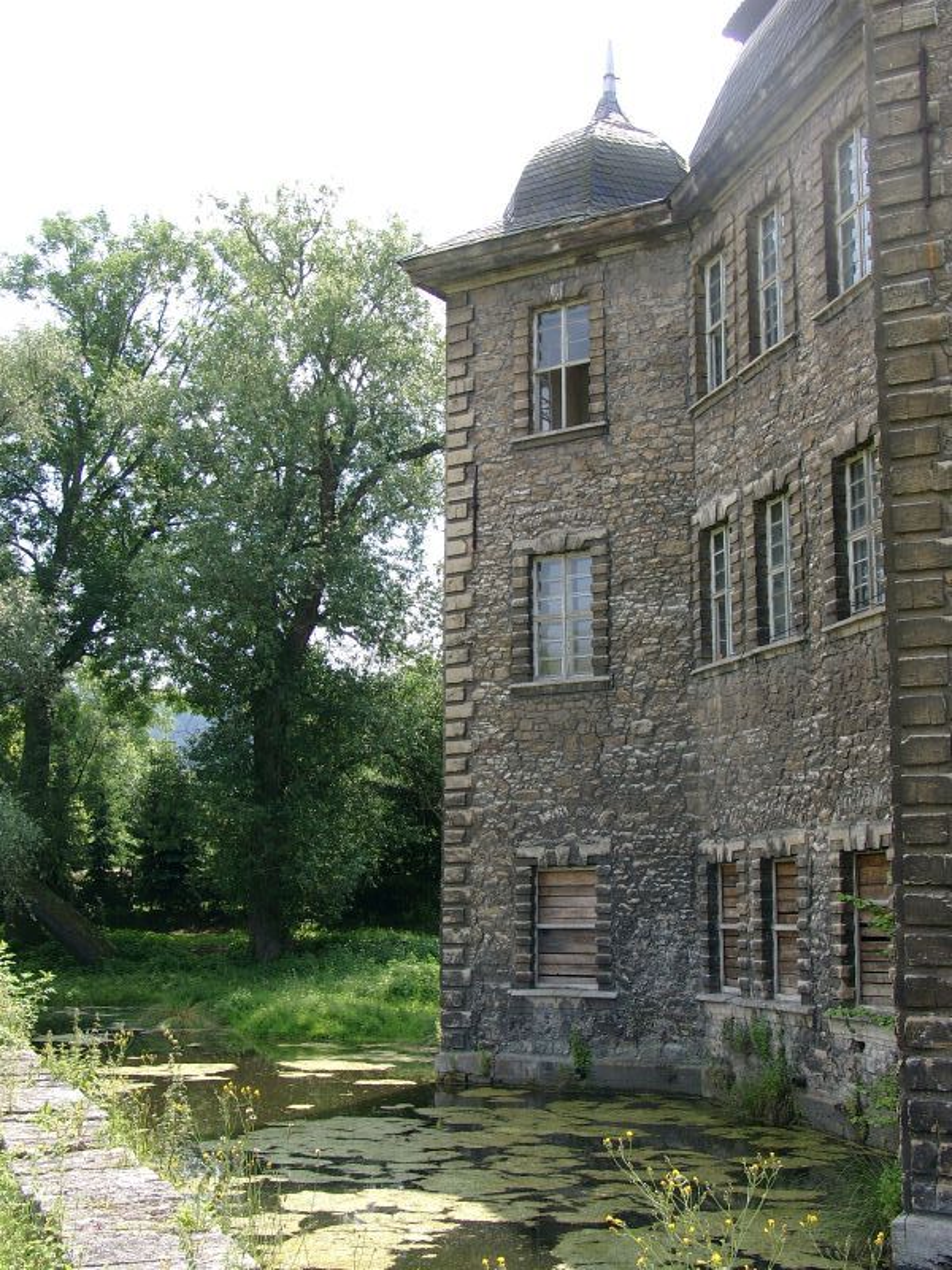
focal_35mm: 42
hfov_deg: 34.3
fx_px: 1540
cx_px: 476
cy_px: 635
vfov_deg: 44.8
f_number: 4
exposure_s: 1/214
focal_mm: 8.82
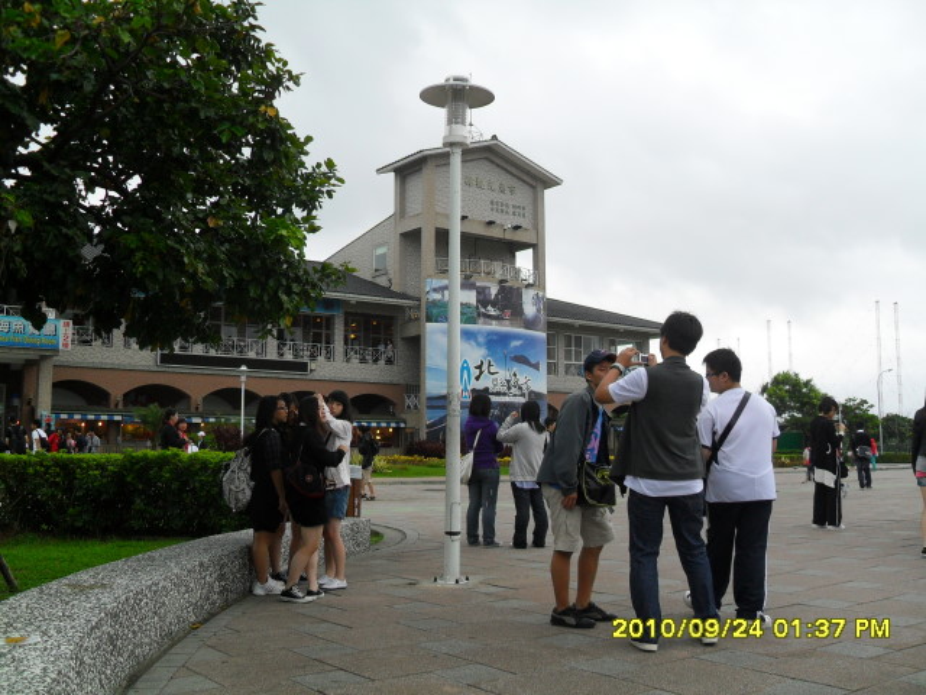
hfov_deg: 52.6
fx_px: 936
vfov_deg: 40.7
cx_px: 463
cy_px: 348
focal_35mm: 35
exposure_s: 1/350
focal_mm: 6.2
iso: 100
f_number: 2.8
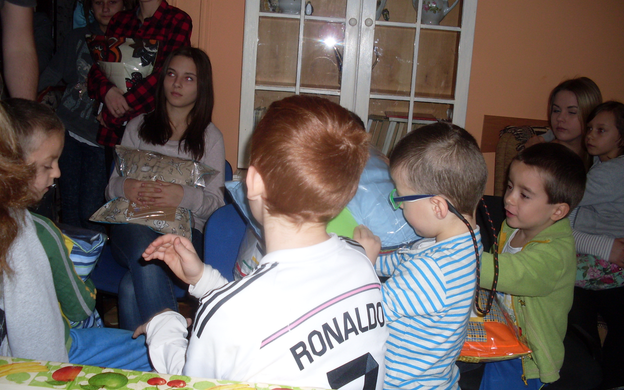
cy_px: 212
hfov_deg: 48.2
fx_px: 697
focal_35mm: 41
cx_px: 307
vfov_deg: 31.2
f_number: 2.8
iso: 100
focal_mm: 6.3
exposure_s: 1/45
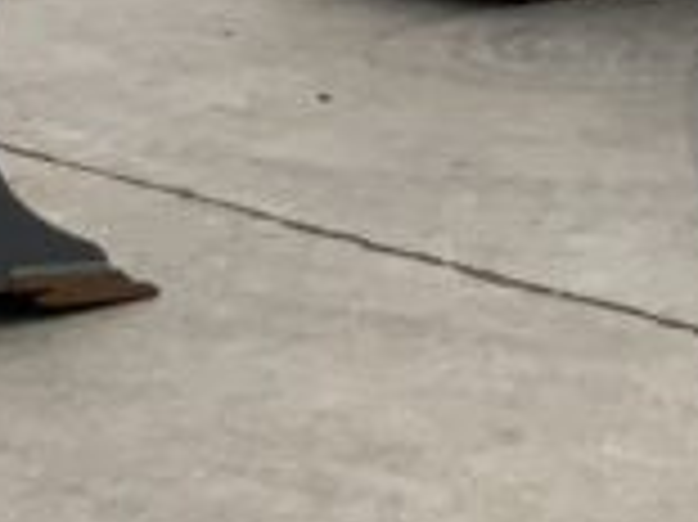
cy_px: -963
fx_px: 3869
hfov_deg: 10.2
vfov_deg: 7.0
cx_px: 838
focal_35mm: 192
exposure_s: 1/1786
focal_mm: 3
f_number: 1.8
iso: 16
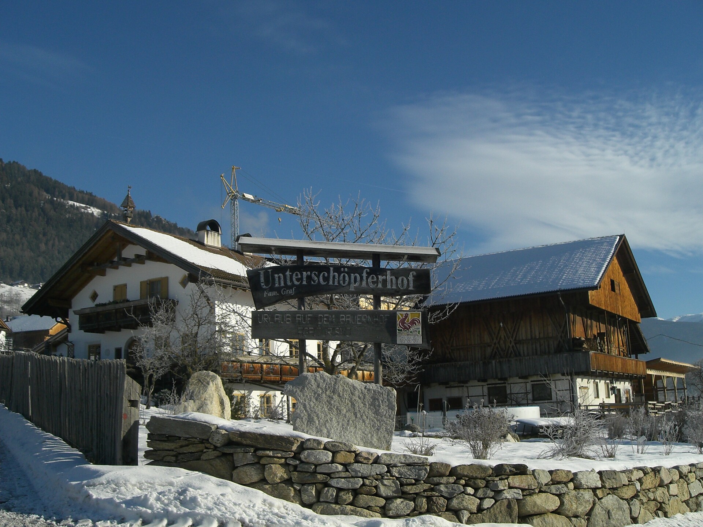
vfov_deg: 37.7
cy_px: 264
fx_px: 772
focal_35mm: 38
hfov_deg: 49.0
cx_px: 352
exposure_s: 1/1000
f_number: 4.4
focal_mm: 6.3
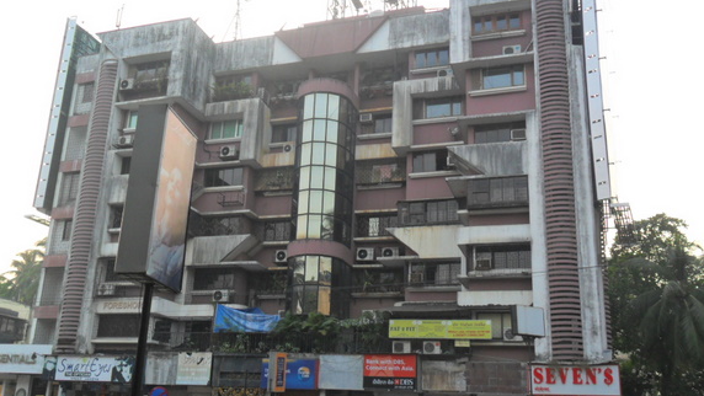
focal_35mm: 39
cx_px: 325
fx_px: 728
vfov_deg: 30.4
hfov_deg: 51.5
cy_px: 208
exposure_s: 1/90
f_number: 3.7
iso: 100
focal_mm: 5.7
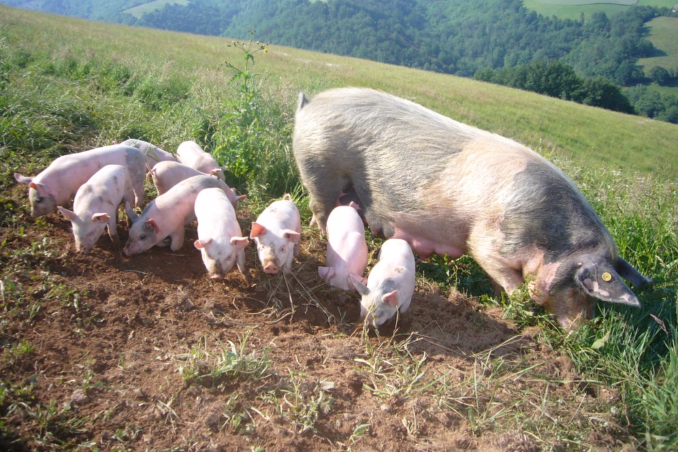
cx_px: 334
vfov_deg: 42.2
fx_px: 584
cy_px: 197
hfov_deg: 60.3
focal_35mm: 31
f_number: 2.8
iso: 80
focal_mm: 4.7
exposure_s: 1/400
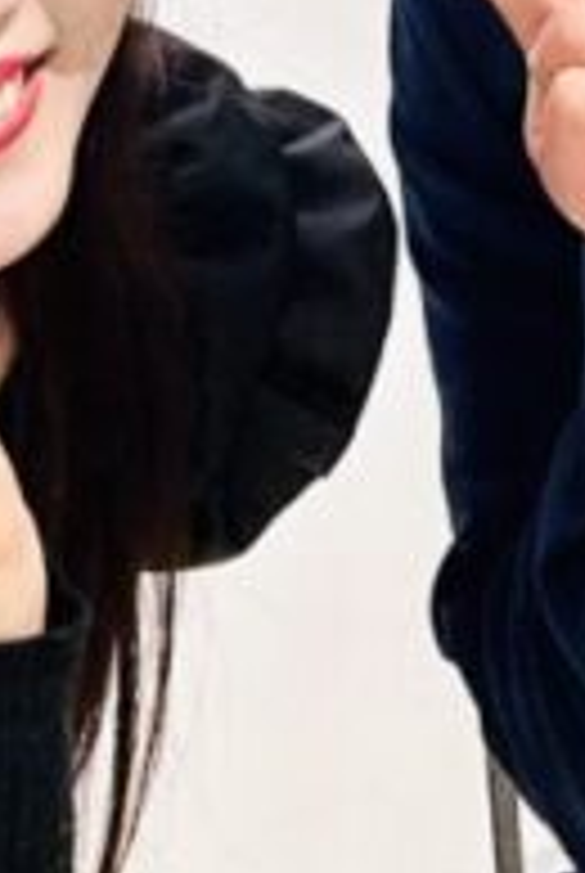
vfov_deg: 14.6
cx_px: 333
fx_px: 3060
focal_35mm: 126
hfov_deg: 10.9
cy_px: -598
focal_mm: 2.69
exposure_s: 1/61
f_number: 1.9
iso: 32
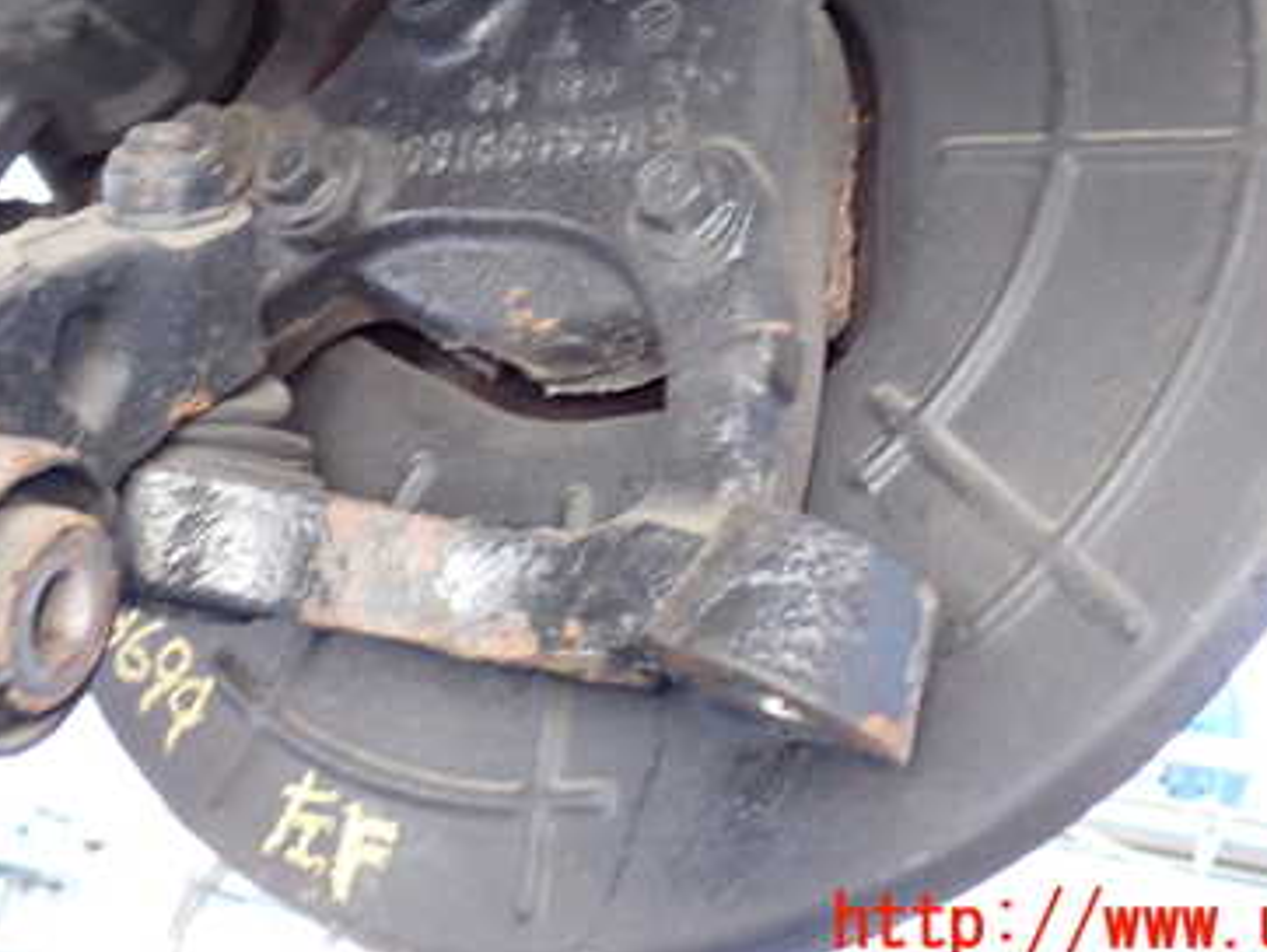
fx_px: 1941
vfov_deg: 27.0
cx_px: 574
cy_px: 182
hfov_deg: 36.1
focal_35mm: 53
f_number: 2.4
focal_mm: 5.79
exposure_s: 1/30
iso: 640
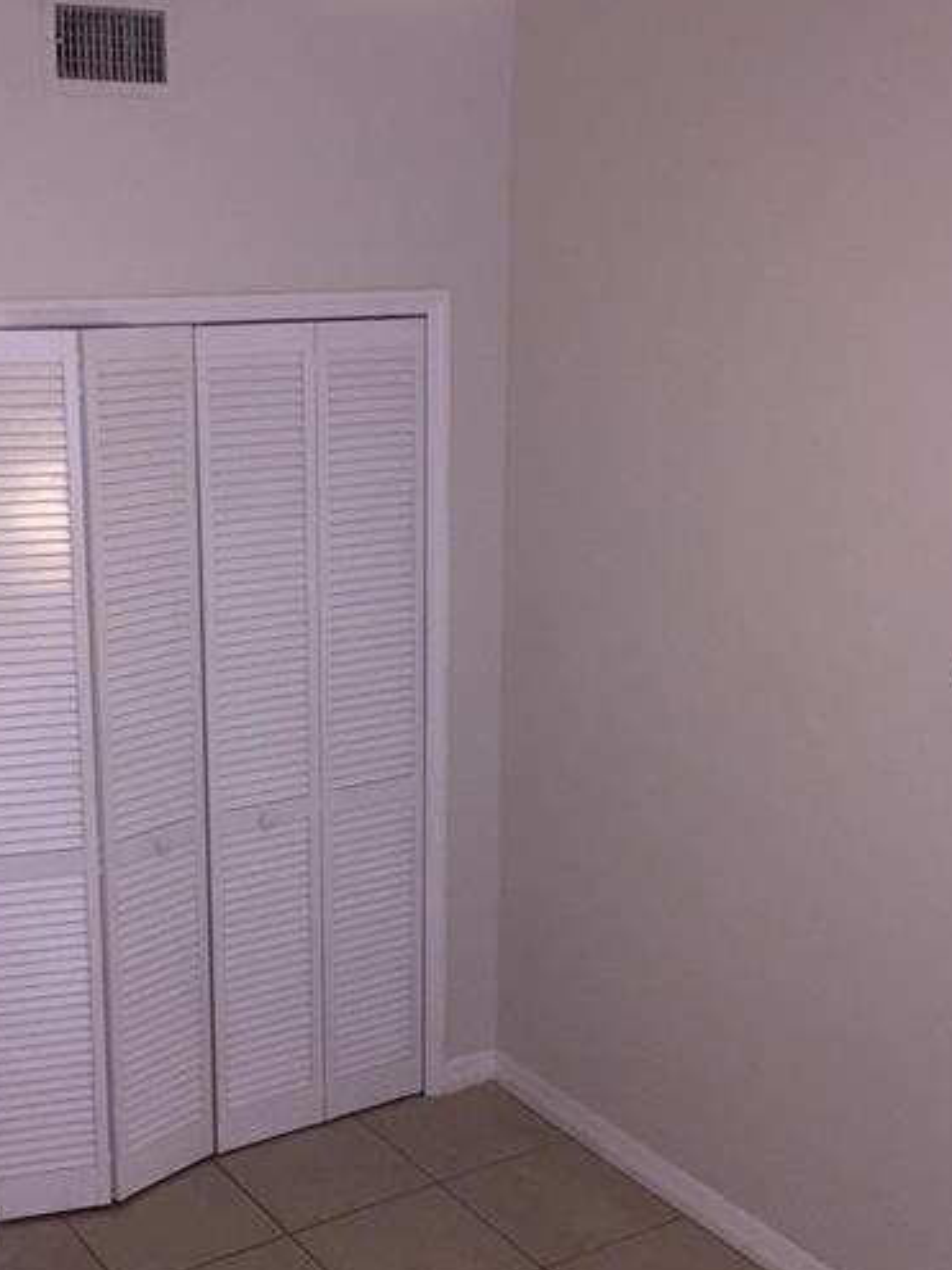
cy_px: 672
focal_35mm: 45
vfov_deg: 42.1
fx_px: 1651
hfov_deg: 32.0
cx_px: 334
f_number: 2.2
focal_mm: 4.15
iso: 125
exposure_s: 1/30
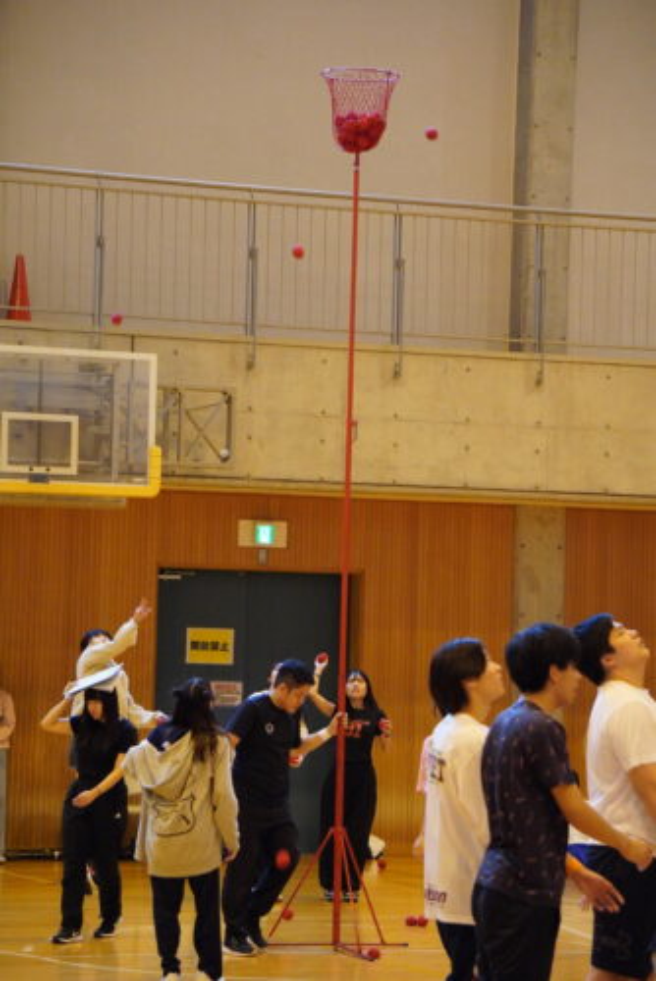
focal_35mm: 118
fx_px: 3234
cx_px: 328
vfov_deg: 17.3
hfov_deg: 11.6
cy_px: 490
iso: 6400
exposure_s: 1/200
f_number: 5
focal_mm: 79
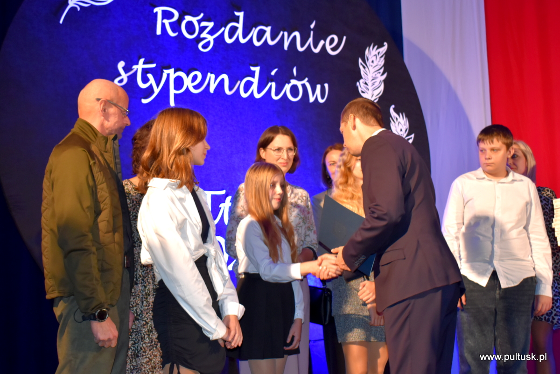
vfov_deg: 30.9
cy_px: 187
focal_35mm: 44
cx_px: 280
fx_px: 677
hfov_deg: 44.9
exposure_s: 1/80
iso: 800
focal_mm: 29
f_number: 4.2
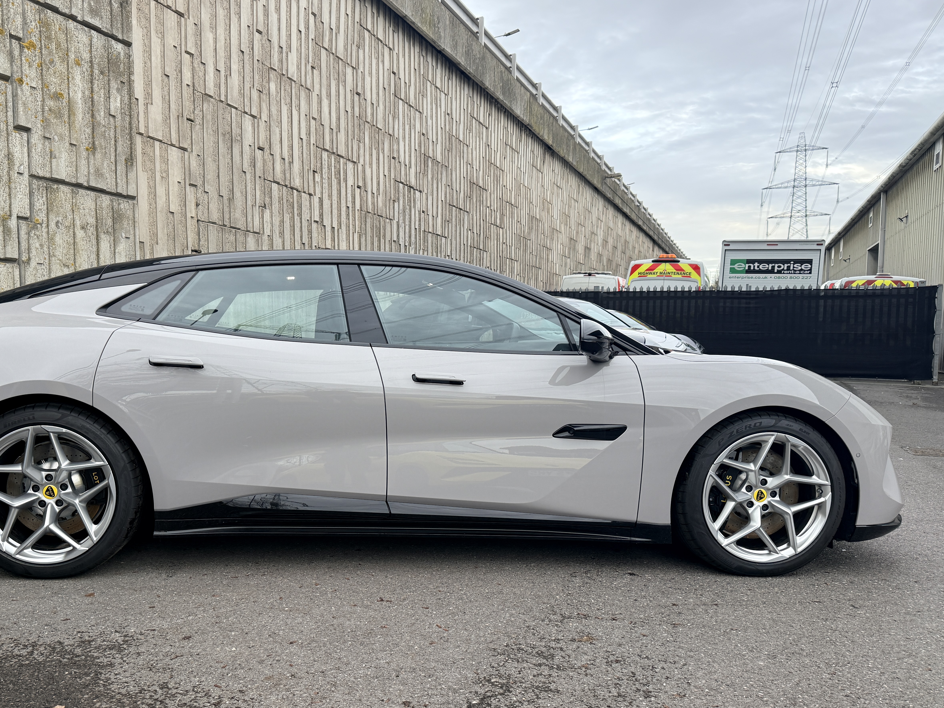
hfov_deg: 61.2
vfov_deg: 48.1
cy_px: 407
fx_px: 791
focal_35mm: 29
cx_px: 382
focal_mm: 6.76
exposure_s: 1/228
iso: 125
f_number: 1.78
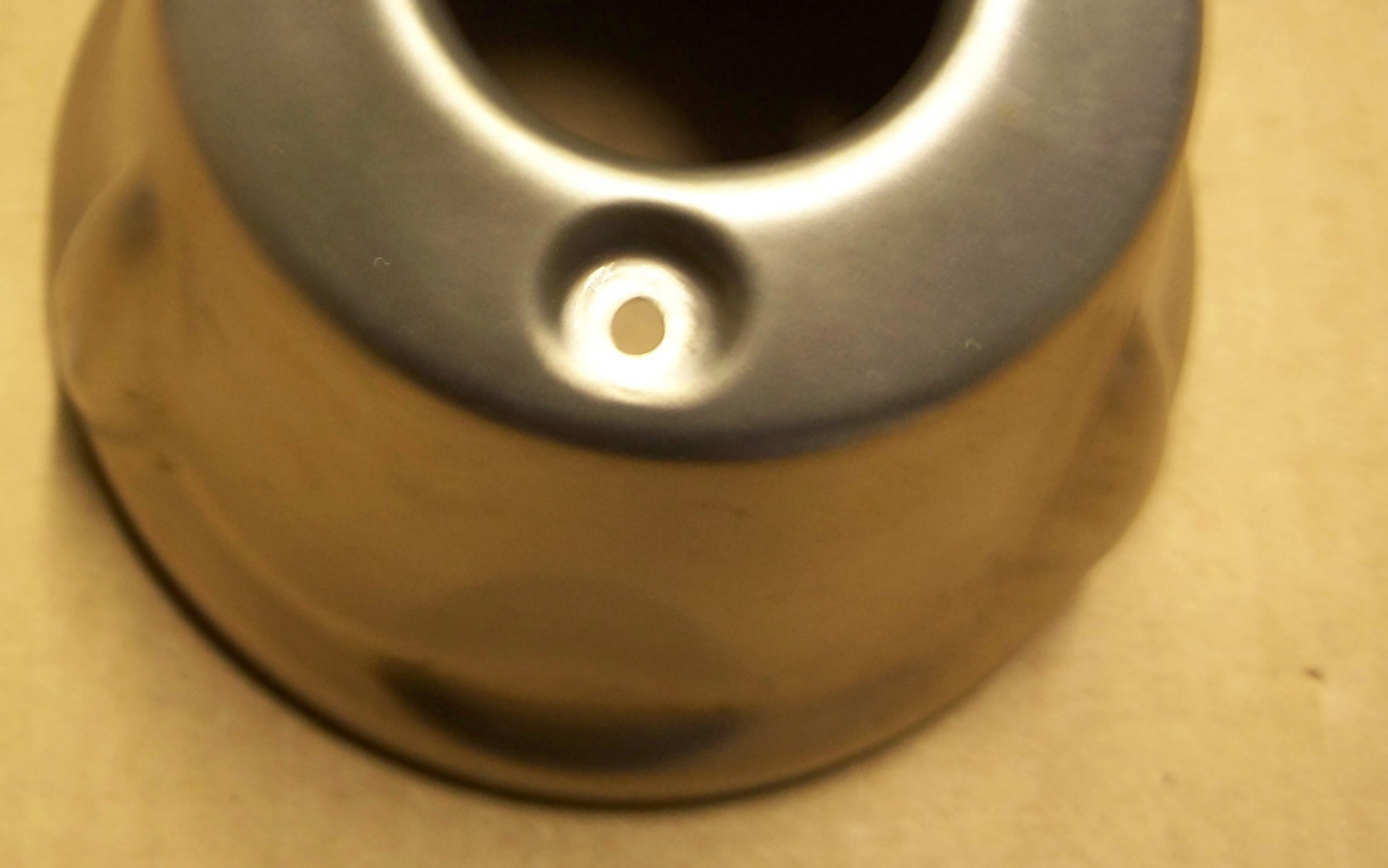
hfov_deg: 33.8
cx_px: 529
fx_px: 2270
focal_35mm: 60
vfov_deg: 21.3
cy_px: 158
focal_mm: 7.8
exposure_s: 1/8
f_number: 2.8
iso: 200
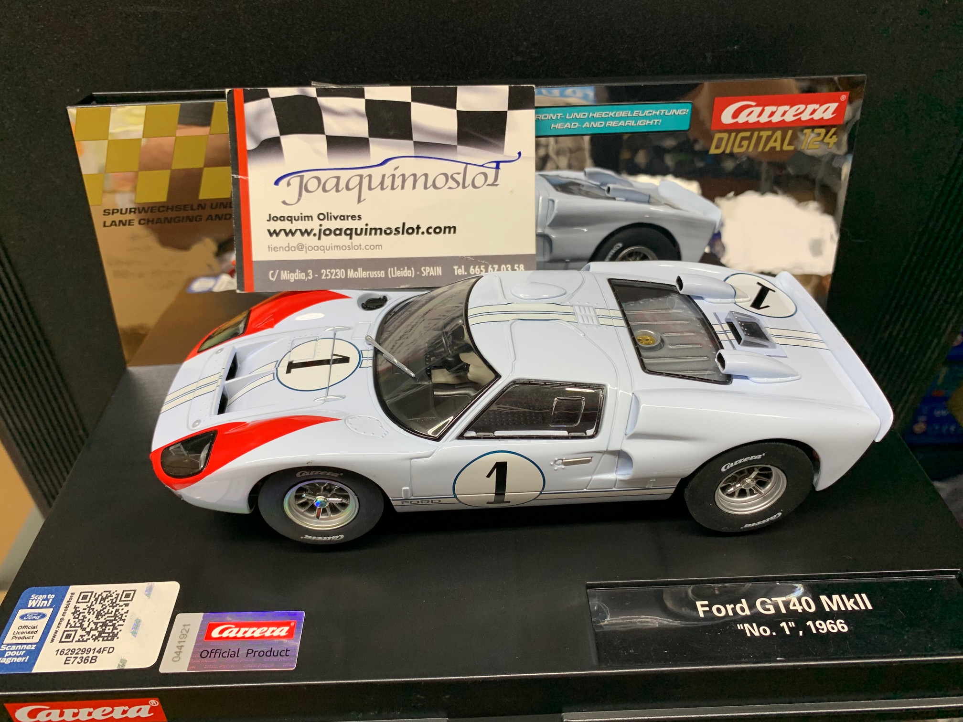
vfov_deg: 53.1
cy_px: 361
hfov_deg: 67.3
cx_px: 482
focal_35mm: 26
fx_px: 723
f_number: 1.8
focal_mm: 4.25
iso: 64
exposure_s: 1/50
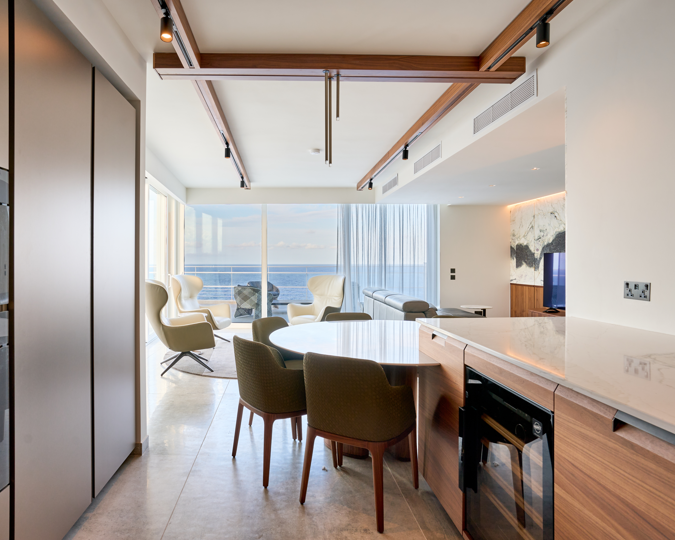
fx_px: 400
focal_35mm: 20
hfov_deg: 79.9
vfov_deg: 68.1
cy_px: 274
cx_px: 292
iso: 250
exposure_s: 1/320
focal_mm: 17
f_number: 8
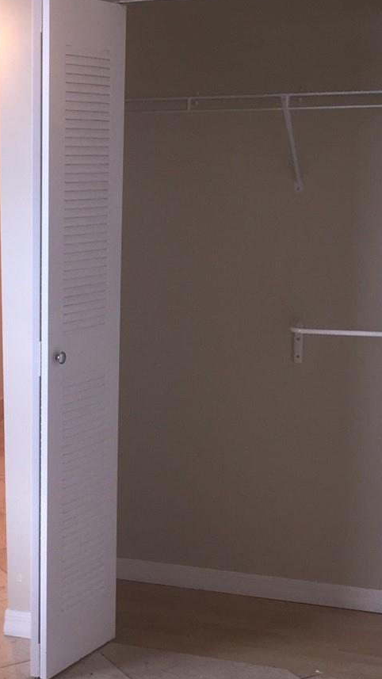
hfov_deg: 19.9
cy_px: 312
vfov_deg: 35.4
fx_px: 1063
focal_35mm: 59
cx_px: 15
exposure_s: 1/30
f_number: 2.2
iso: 40
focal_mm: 4.15
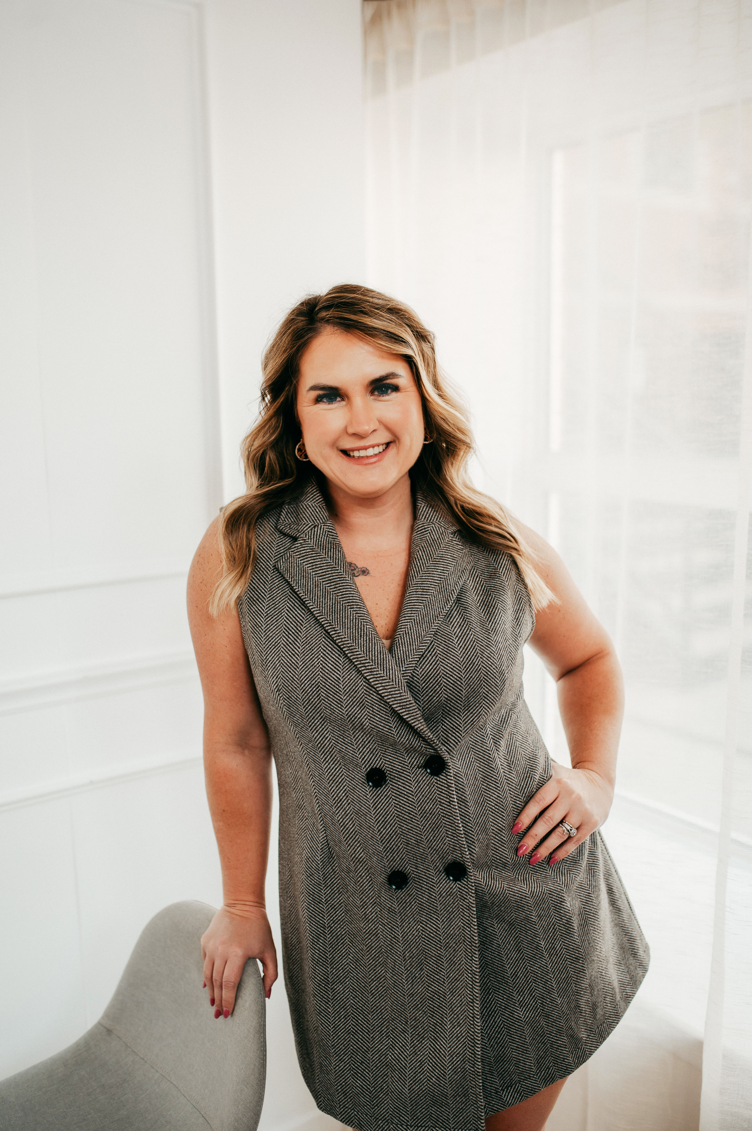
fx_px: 1098
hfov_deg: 37.8
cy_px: 566
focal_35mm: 35
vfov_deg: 54.5
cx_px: 376
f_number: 2.2
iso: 160
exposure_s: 1/125
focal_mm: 35
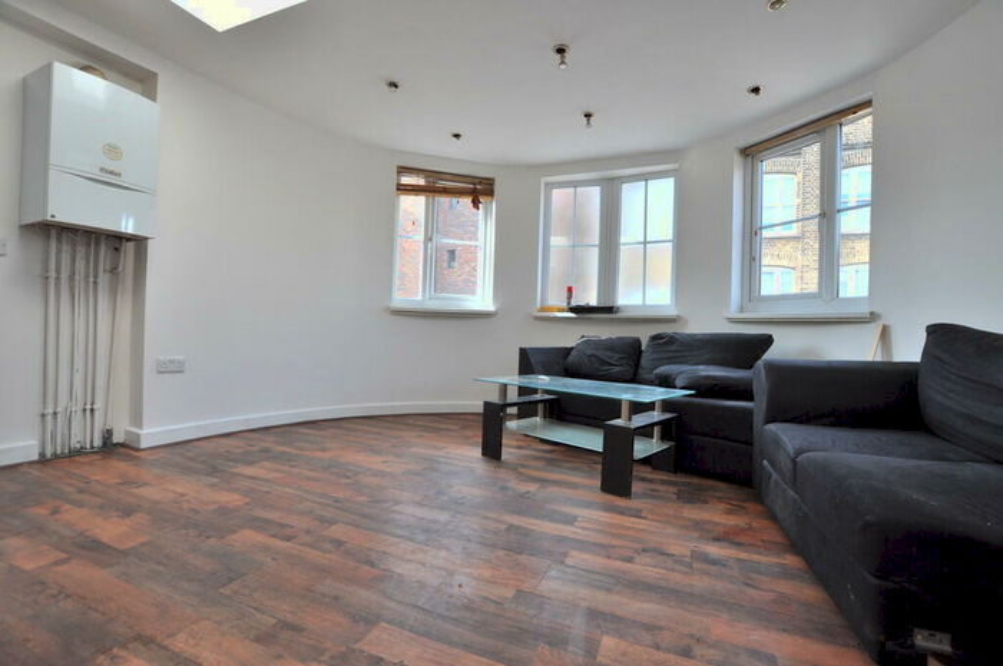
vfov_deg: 77.2
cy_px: 333
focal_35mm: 15
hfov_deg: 100.5
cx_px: 502
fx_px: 417
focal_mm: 10
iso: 400
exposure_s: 1/125
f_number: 5.6
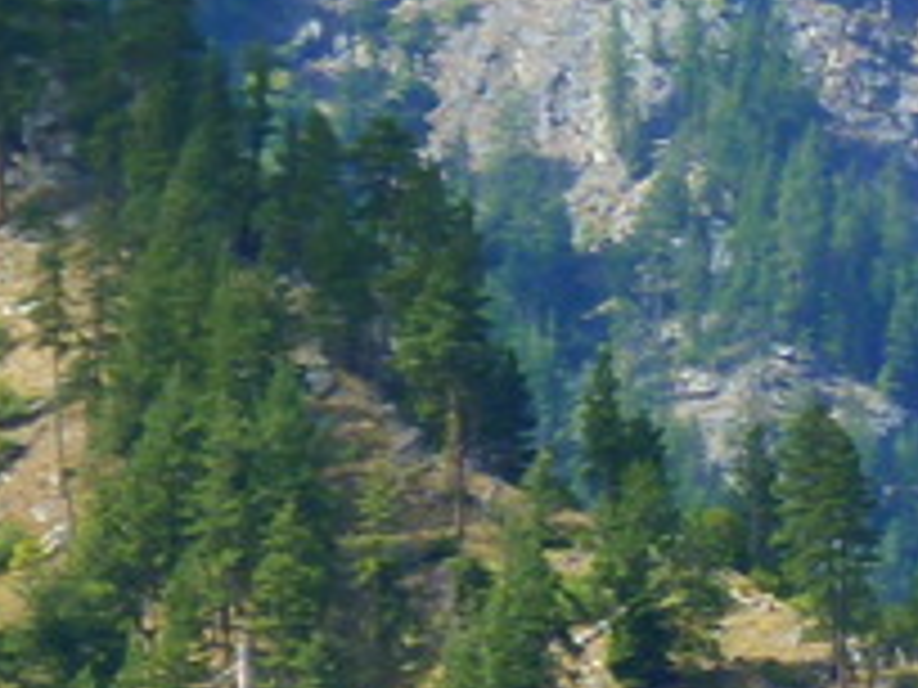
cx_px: 1426
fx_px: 24769
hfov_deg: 2.1
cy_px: 144
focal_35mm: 934
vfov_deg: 1.6
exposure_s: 1/100
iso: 80
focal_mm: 26.7
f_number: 5.6
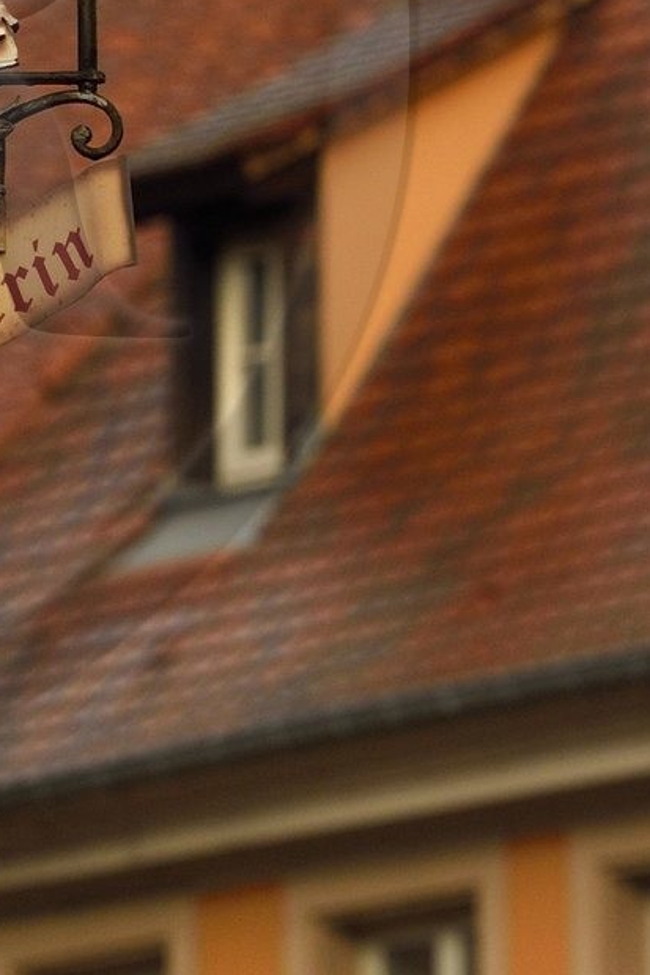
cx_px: -323
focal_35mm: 775
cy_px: 49
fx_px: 21000
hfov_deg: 1.8
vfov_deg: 2.7
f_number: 5
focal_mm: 200
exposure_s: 1/500
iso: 800
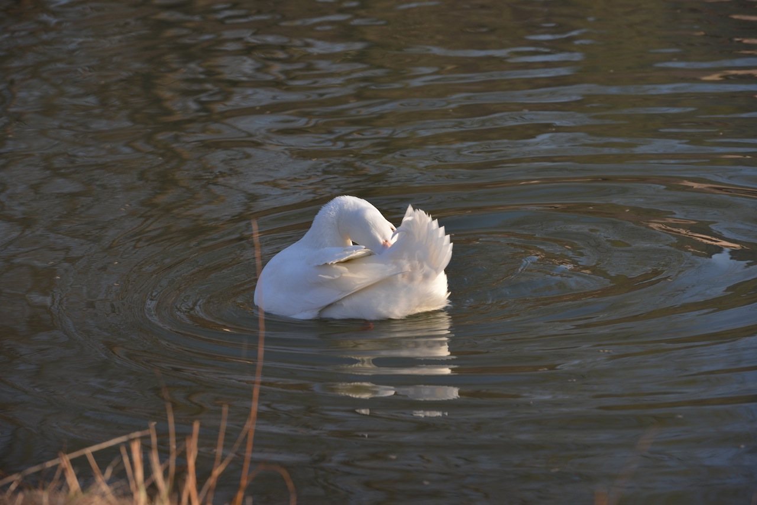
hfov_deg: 10.3
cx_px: 378
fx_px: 4206
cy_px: 252
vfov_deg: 6.9
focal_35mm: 200
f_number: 8
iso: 200
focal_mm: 200
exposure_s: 1/250
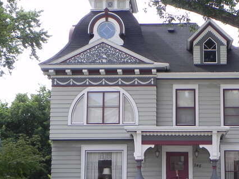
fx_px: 483
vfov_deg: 20.9
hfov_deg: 27.5
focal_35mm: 70
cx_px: 171
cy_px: 132
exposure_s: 1/242
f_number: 5.6
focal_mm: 6.6
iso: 160
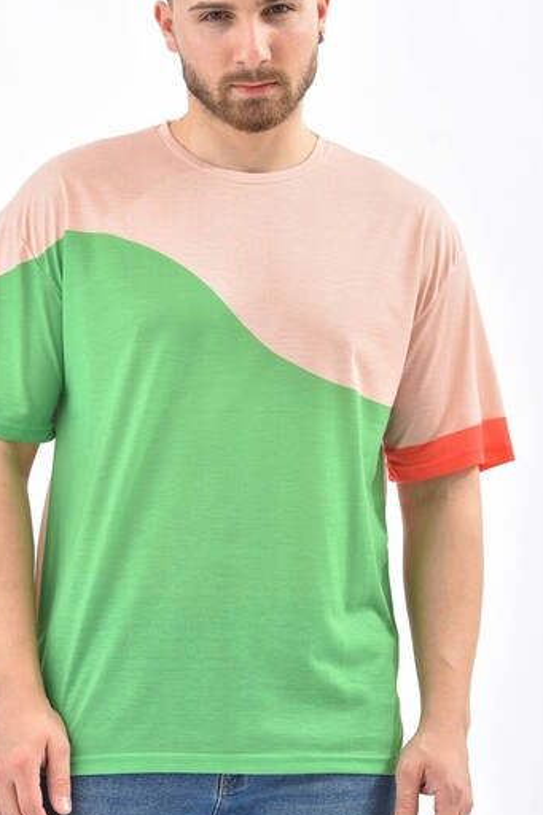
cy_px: 365
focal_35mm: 170
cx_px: 201
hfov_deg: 8.1
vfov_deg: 12.1
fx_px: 3849
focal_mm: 116
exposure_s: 1/160
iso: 100
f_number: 7.1
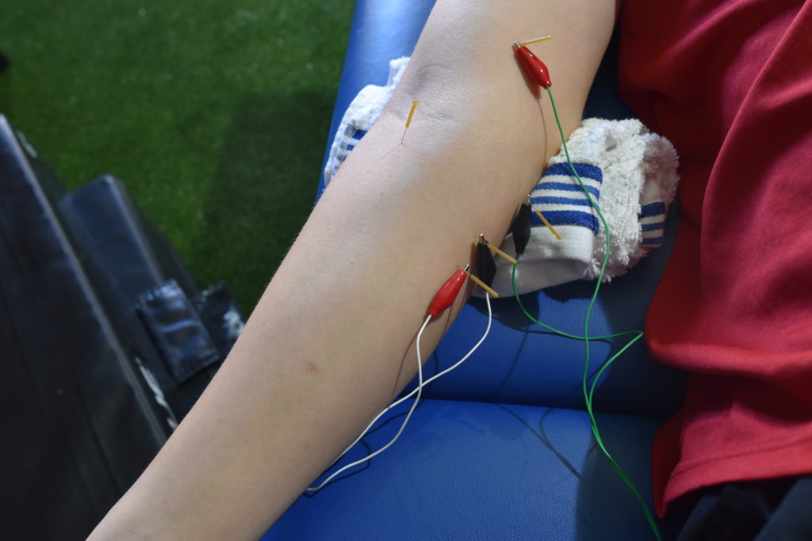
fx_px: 677
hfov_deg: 61.9
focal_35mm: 30
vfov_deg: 43.6
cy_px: 270
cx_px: 406
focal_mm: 20
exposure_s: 1/60
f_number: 4
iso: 640
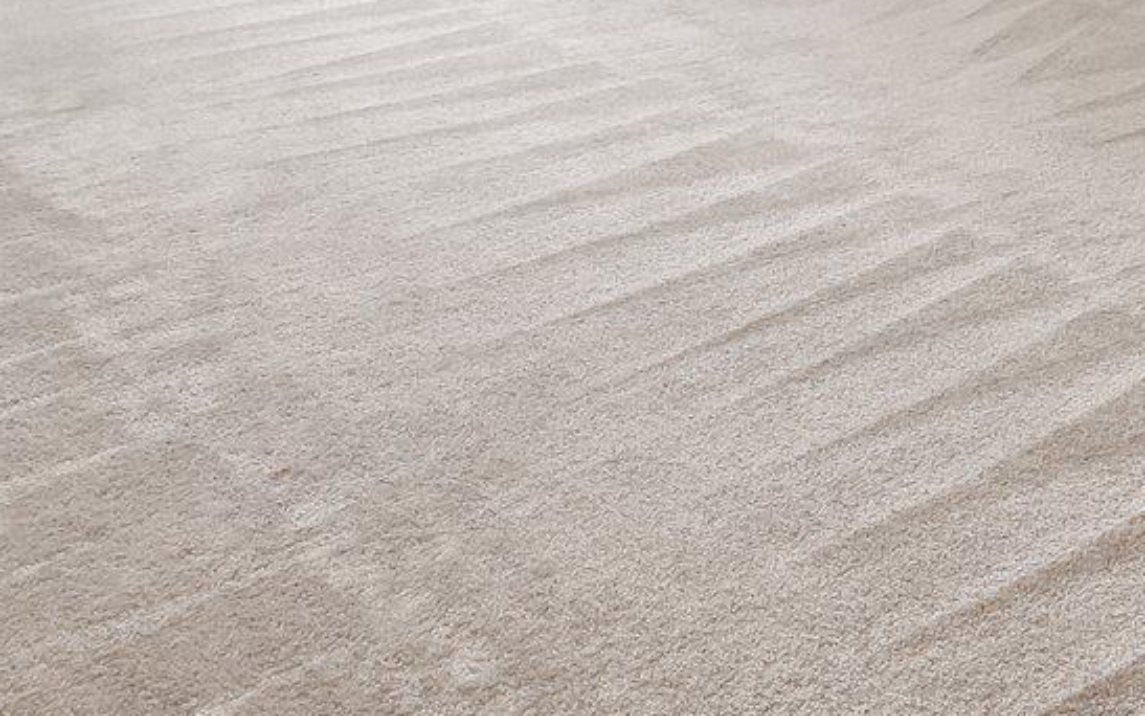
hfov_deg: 31.1
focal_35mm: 61
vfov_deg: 17.7
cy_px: -527
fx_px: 1904
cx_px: 1130
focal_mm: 16
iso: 200
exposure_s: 1/3.33
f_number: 8
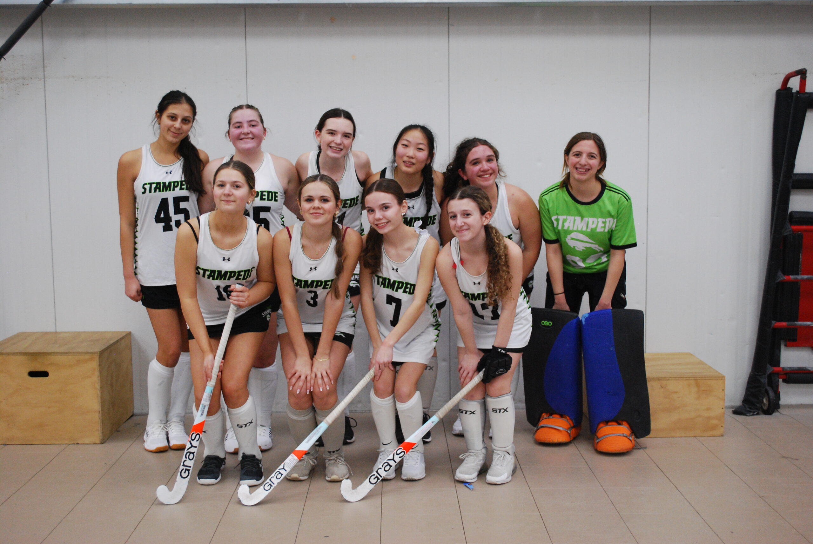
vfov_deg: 30.9
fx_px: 984
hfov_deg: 44.9
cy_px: 272
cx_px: 406
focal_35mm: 44
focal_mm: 29
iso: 800
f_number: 4.8
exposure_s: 1/25
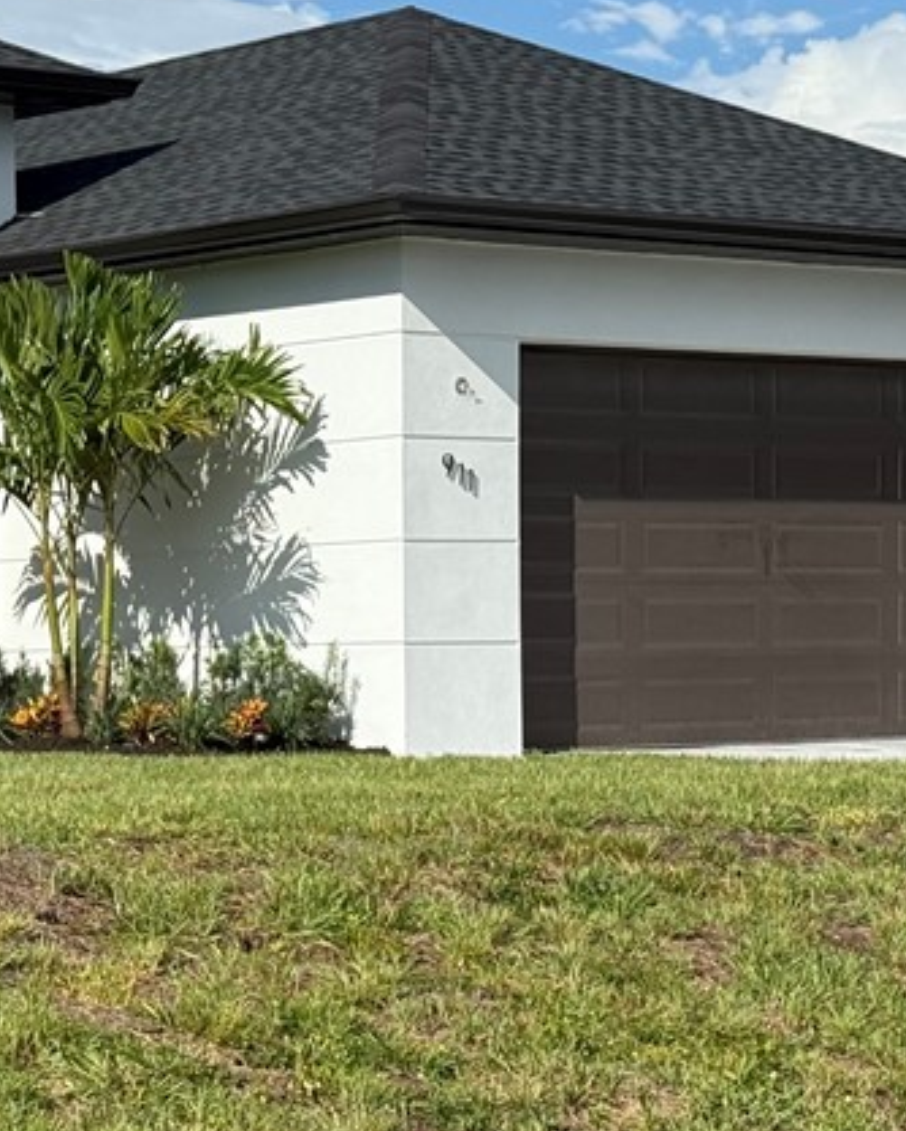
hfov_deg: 13.1
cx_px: -106
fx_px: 3852
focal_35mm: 115
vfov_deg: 16.6
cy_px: 825
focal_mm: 6.76
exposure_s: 1/7143
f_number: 1.78
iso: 80
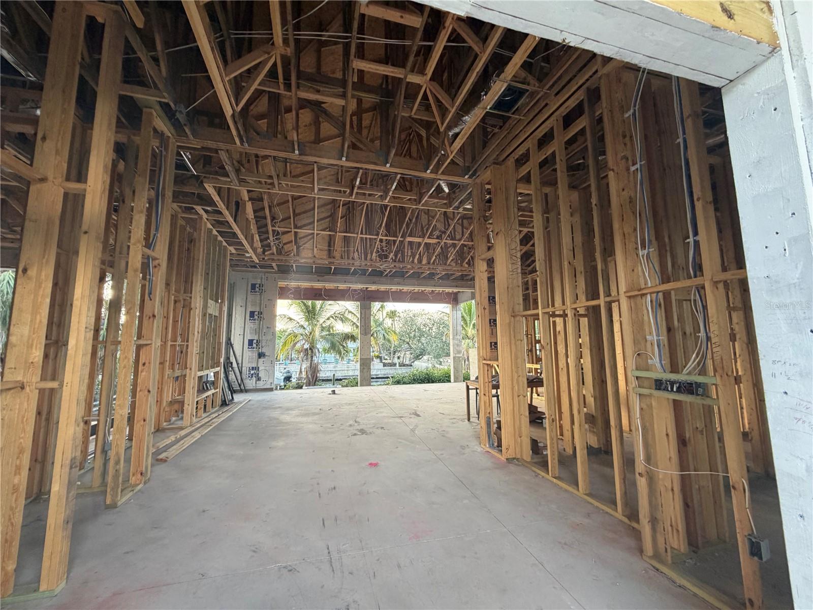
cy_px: 305
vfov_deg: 85.7
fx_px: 329
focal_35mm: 14
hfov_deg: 102.1
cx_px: 406
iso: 200
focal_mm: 2.22
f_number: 2.2
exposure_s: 1/121
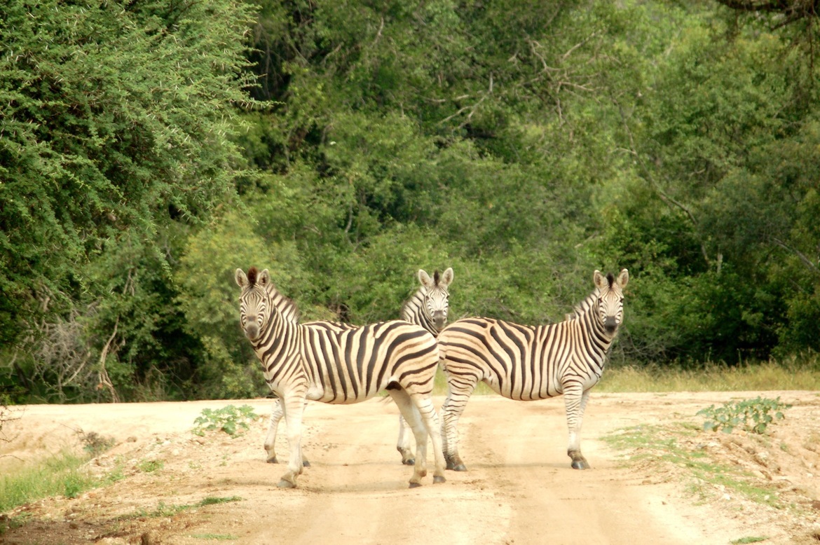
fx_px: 6827
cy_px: 272
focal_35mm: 300
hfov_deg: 6.9
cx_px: 410
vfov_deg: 4.6
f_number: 5.6
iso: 400
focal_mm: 200
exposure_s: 1/640
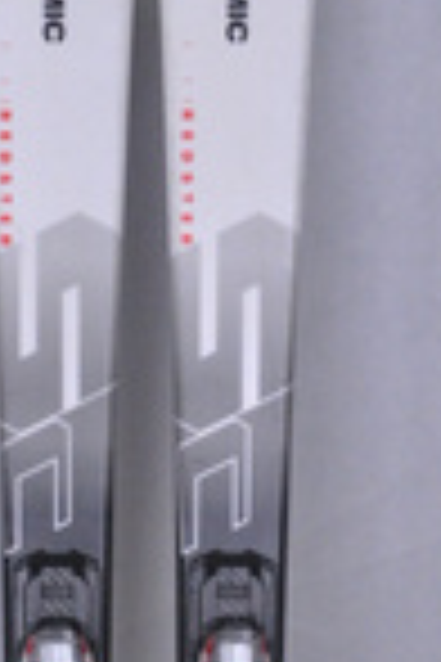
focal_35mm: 119
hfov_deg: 11.5
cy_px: 730
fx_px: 2186
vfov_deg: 16.7
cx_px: 137
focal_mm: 26
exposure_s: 1/125
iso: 3200
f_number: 9.5
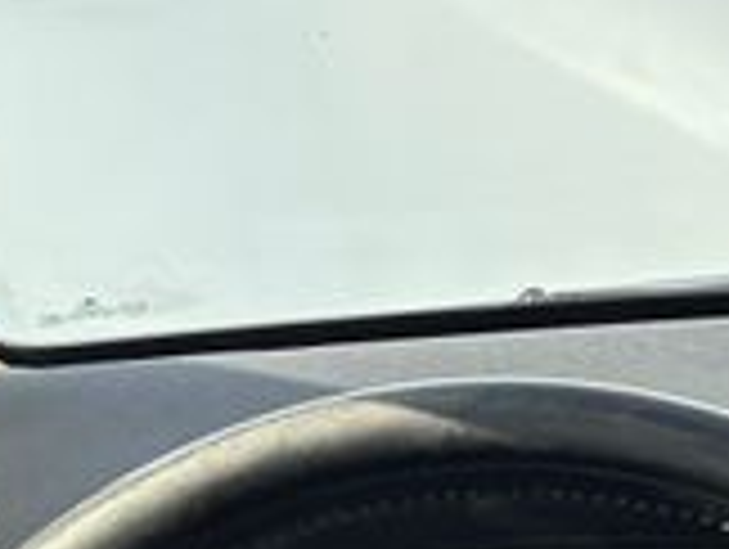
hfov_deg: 10.4
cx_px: 1737
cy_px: 1220
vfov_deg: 8.5
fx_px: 3459
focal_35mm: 164
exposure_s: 1/618
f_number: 1.6
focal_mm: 5.96
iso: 64
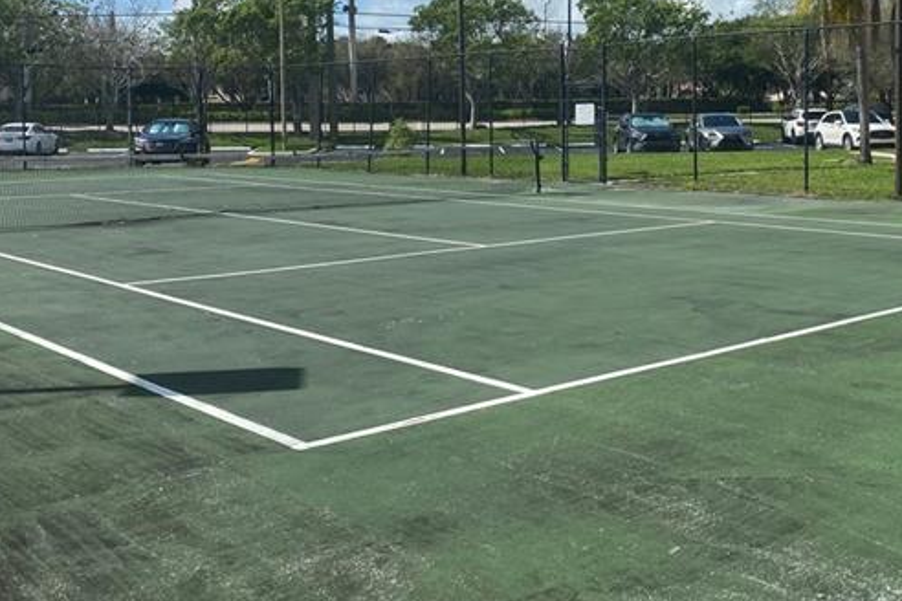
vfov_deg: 30.0
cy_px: 154
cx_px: 598
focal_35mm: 44
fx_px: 1102
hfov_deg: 43.9
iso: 32
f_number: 1.8
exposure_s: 1/3401
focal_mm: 4.25
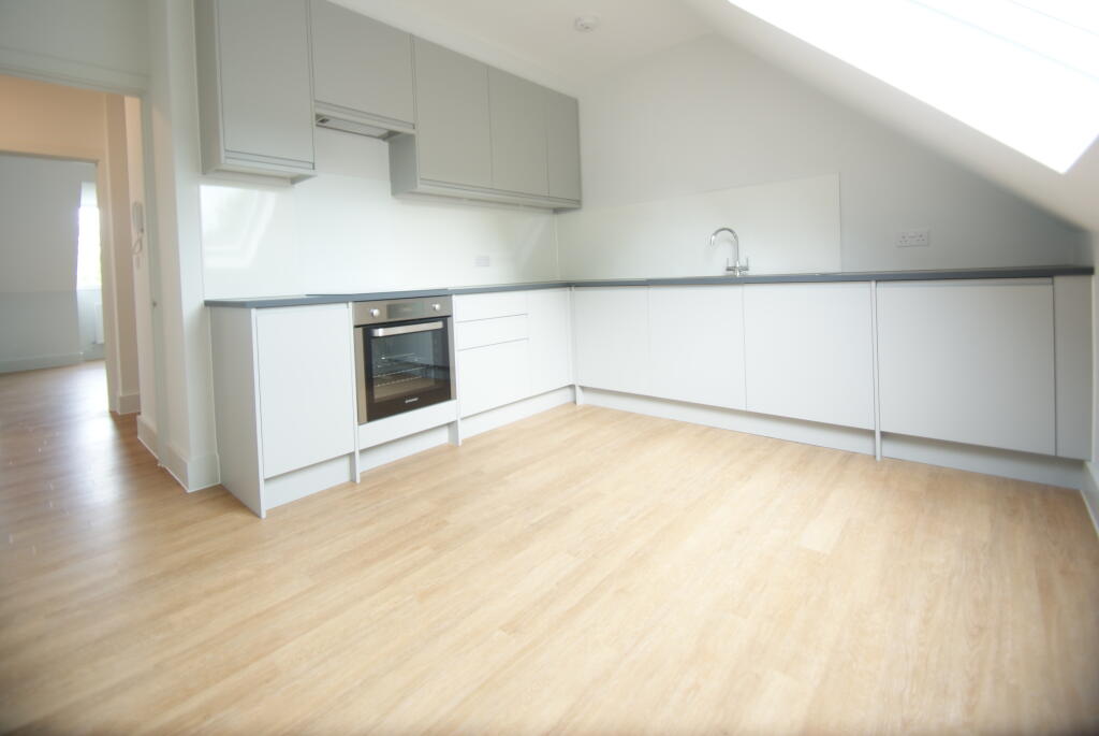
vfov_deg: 77.5
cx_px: 550
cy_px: 368
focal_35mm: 15
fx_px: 458
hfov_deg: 100.3
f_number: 3.5
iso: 125
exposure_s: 1/30
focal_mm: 10
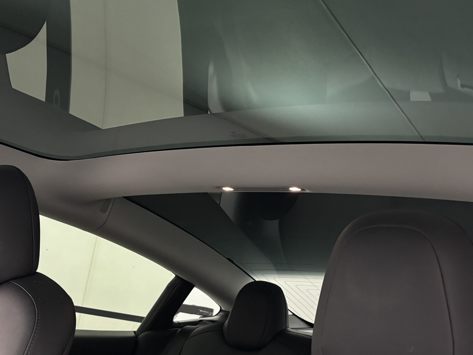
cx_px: 245
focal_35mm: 42
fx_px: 574
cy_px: 209
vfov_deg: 34.3
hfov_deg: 44.8
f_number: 1.6
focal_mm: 5.96
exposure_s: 1/28
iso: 640
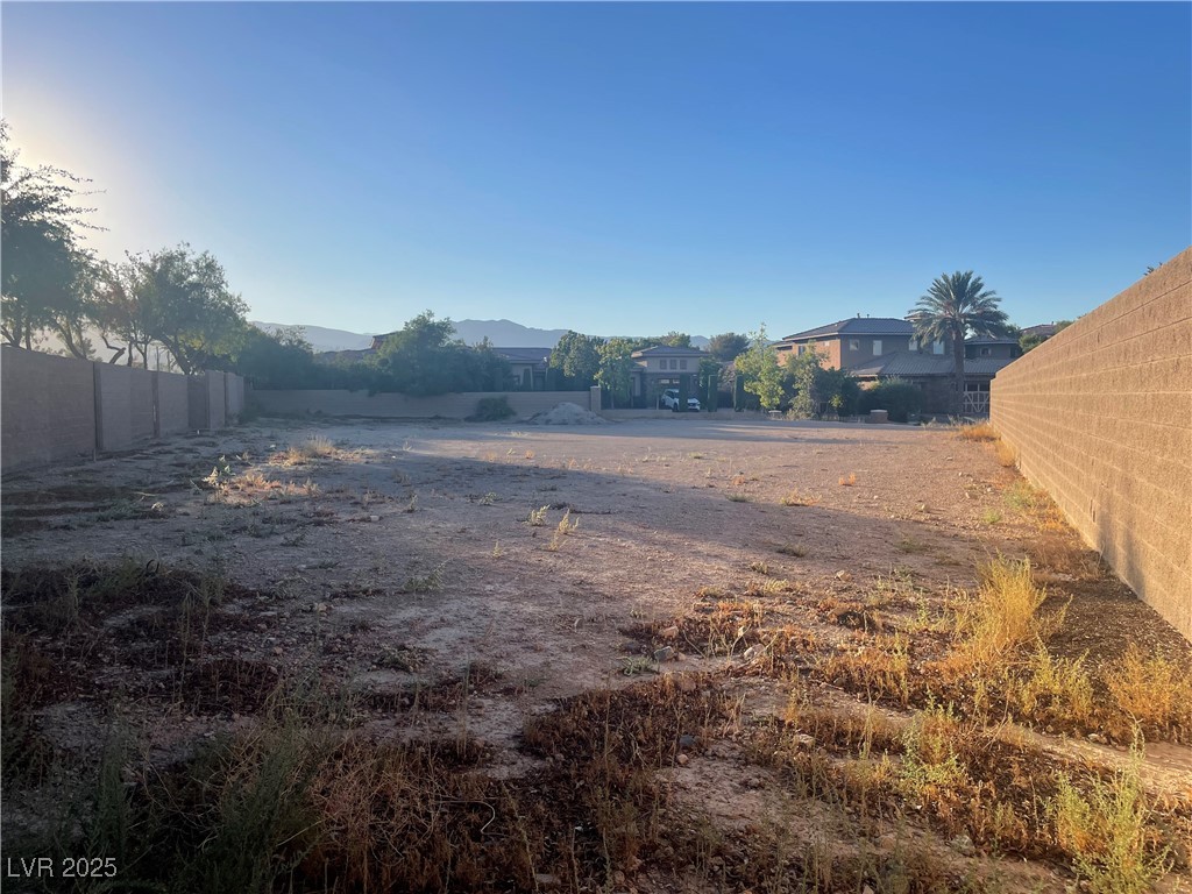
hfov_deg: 67.3
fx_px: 895
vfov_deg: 53.1
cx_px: 596
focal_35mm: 26
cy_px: 447
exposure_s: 1/2882
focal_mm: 4.2
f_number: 1.6
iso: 32
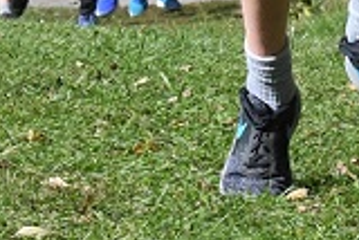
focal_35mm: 603
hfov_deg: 3.4
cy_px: -285
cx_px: 868
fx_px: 6019
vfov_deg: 2.3
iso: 1250
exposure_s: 1/1000
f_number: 13
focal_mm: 70
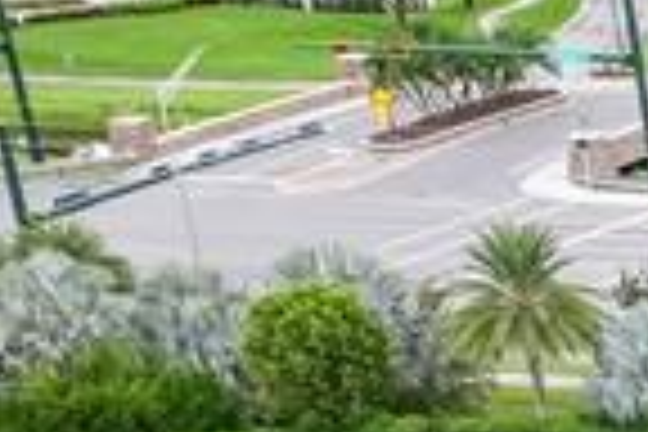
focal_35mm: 178
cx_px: 1714
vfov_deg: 7.0
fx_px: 3204
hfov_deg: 9.7
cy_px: 1240
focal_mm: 12.29
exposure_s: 1/20
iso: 100
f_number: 2.8
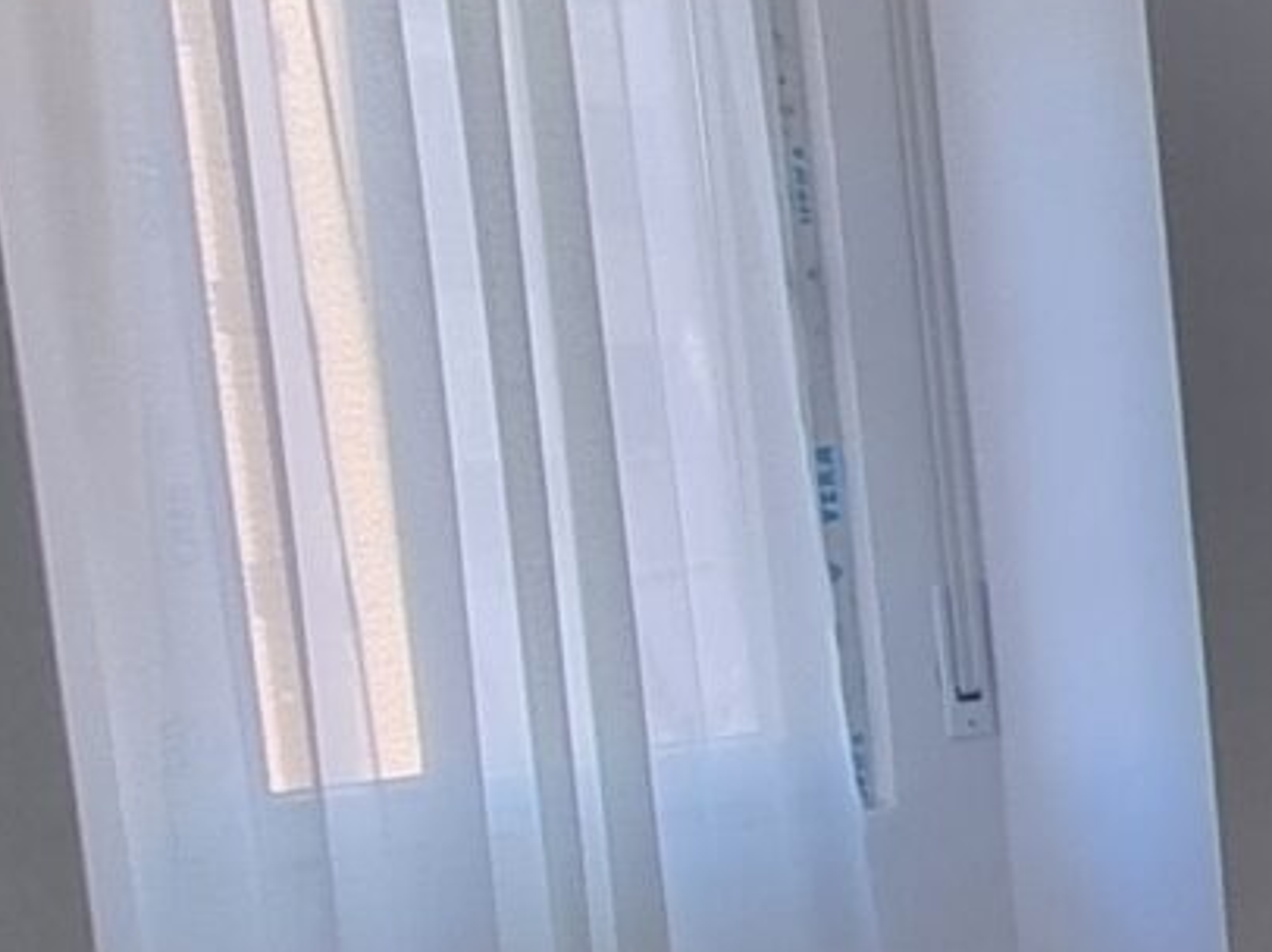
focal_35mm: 82
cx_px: 2948
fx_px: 3011
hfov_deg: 15.3
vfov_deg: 17.8
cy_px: 761
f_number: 2.2
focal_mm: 2.2
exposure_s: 1/50
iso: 100
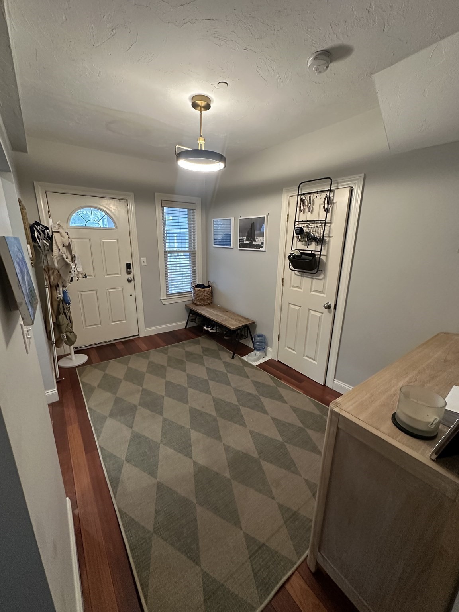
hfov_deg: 85.7
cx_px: 230
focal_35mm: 14
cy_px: 306
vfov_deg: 102.1
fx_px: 248
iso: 400
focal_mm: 2.22
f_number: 2.2
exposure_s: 1/60
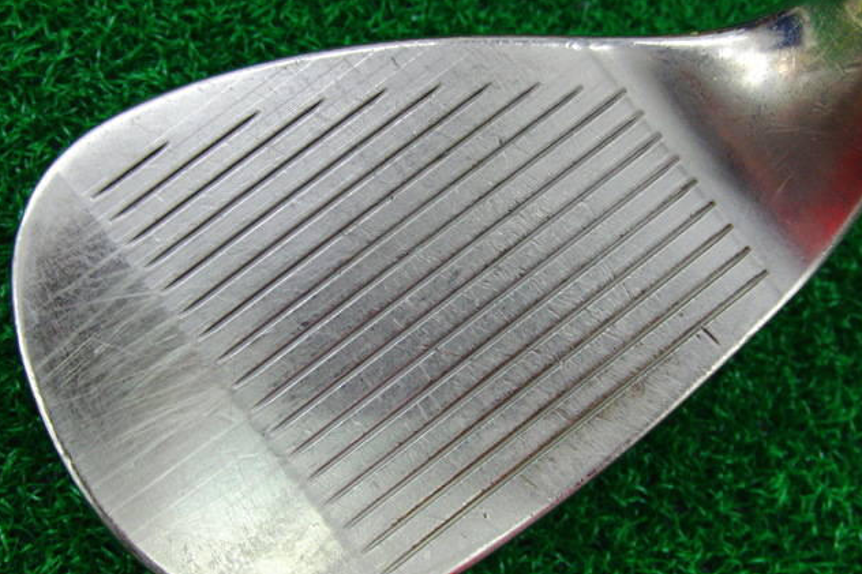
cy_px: 300
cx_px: 428
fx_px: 934
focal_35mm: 39
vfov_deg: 34.2
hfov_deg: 49.6
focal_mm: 6.42
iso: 400
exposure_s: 1/50
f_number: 3.6
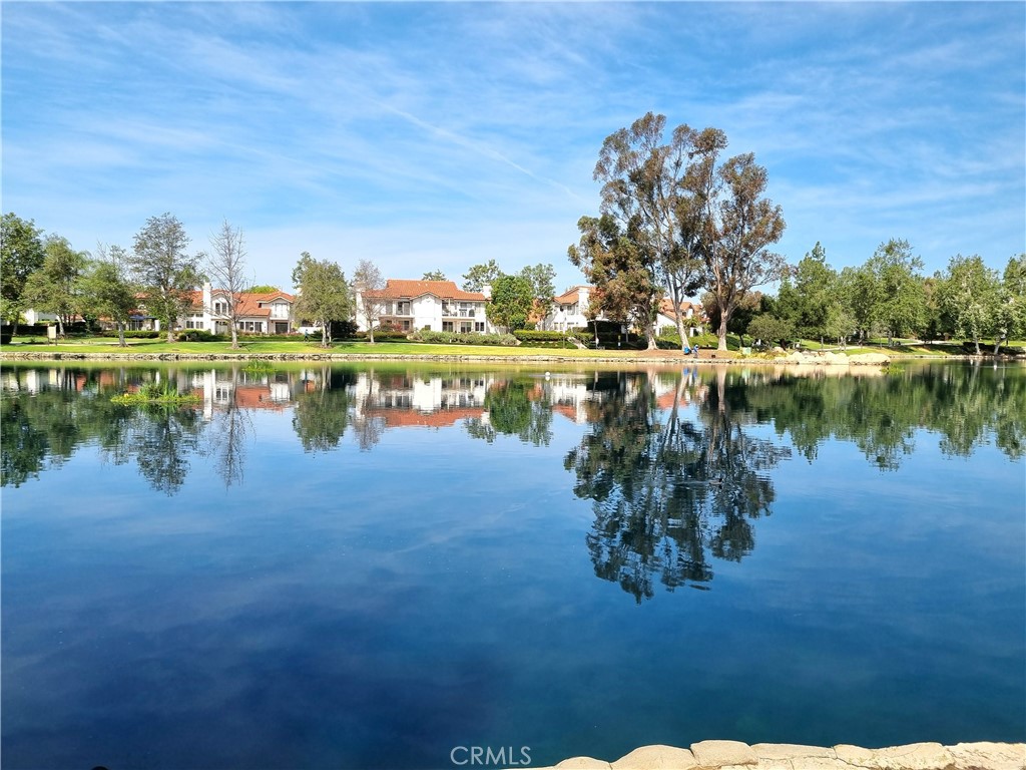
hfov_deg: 67.3
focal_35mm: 26
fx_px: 771
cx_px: 513
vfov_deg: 53.1
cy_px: 385
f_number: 1.8
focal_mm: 5.4
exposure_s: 1/2500
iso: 50
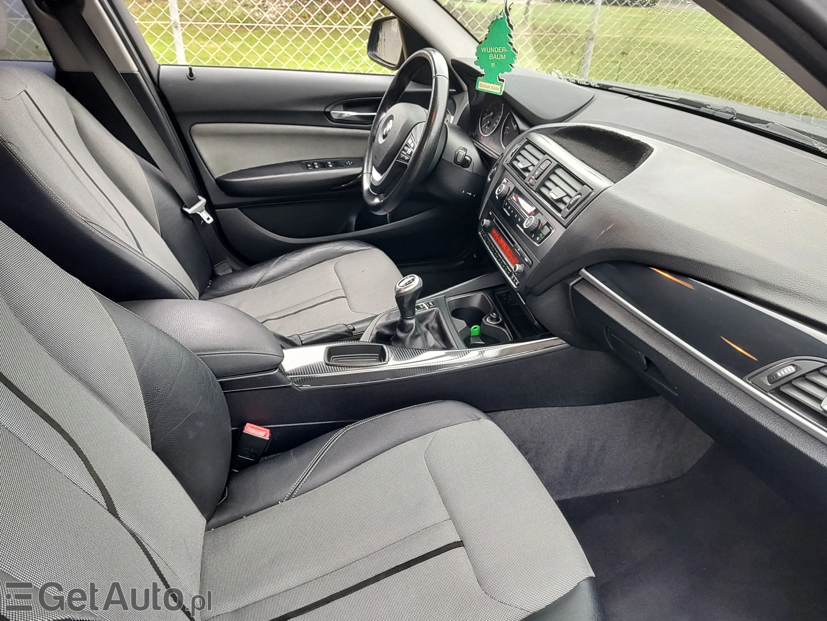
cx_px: 414
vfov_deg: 58.9
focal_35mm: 23
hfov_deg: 73.9
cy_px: 310
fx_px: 550
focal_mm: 5.56
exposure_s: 1/50
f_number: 1.8
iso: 275
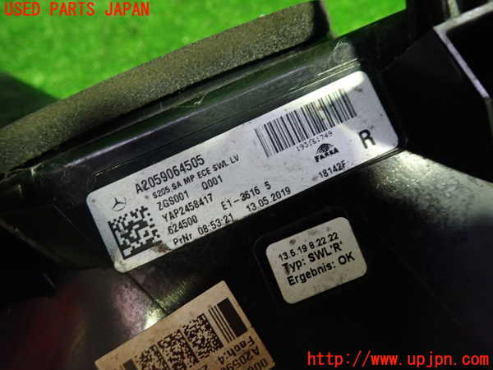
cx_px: 246
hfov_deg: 69.4
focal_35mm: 25
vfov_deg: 54.9
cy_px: 185
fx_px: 356
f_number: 2
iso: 320
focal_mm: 4.5
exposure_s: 1/30
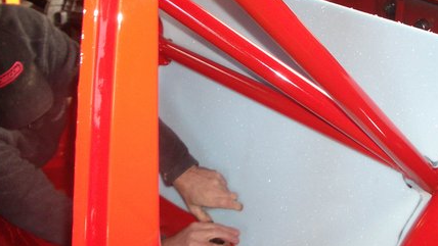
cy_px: 76
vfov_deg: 21.0
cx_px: 297
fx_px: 662
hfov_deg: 36.2
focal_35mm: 57
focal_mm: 5.8
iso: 200
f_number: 2.6
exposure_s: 1/60
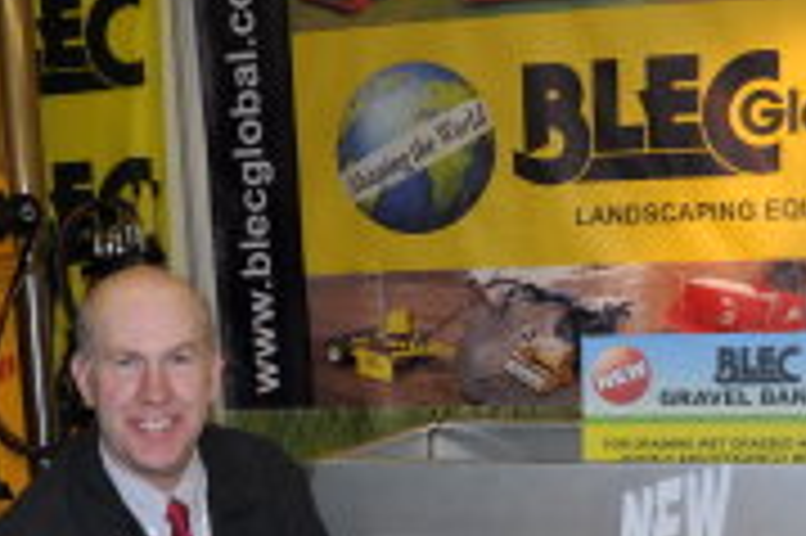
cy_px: 637
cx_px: 432
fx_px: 1521
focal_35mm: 68
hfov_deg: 29.7
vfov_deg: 18.9
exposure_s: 1/60
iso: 200
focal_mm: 18
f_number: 4
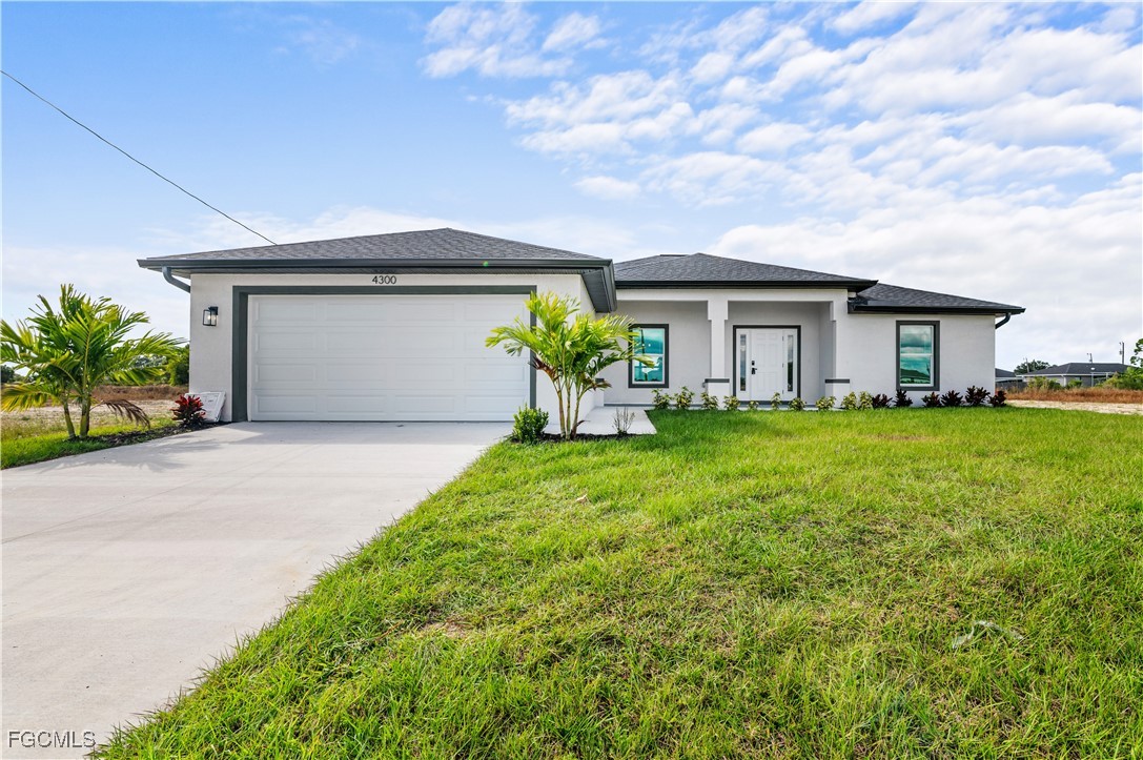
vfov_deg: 73.7
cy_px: 380
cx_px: 572
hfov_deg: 96.8
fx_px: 508
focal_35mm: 16
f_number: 10
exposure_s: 1/125
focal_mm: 16
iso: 320
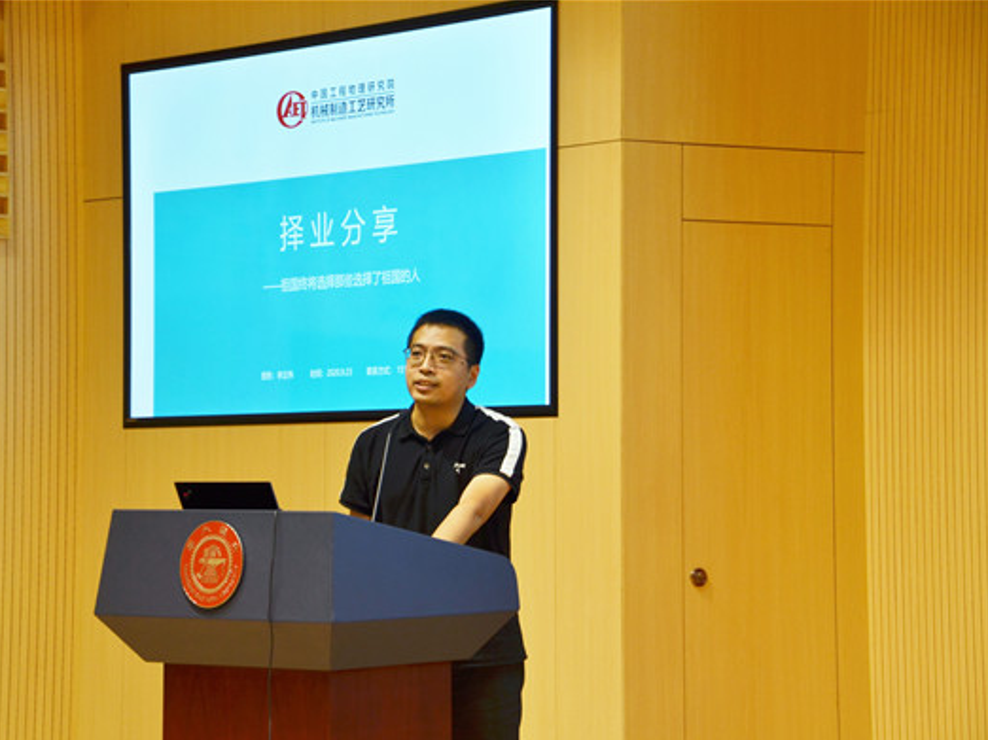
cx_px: 450
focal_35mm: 108
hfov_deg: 18.3
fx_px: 3068
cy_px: 374
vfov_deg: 13.8
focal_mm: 65
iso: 200
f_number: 5
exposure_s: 1/25
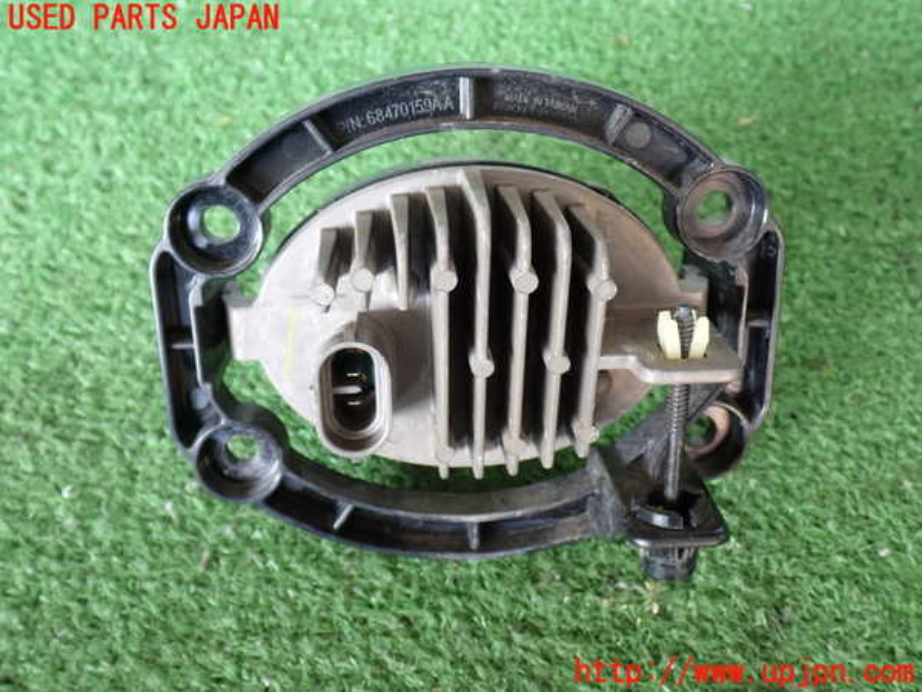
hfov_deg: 49.0
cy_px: 346
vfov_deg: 37.7
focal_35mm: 38
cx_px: 461
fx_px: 1012
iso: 200
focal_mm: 6.83
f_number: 2.7
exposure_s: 1/40
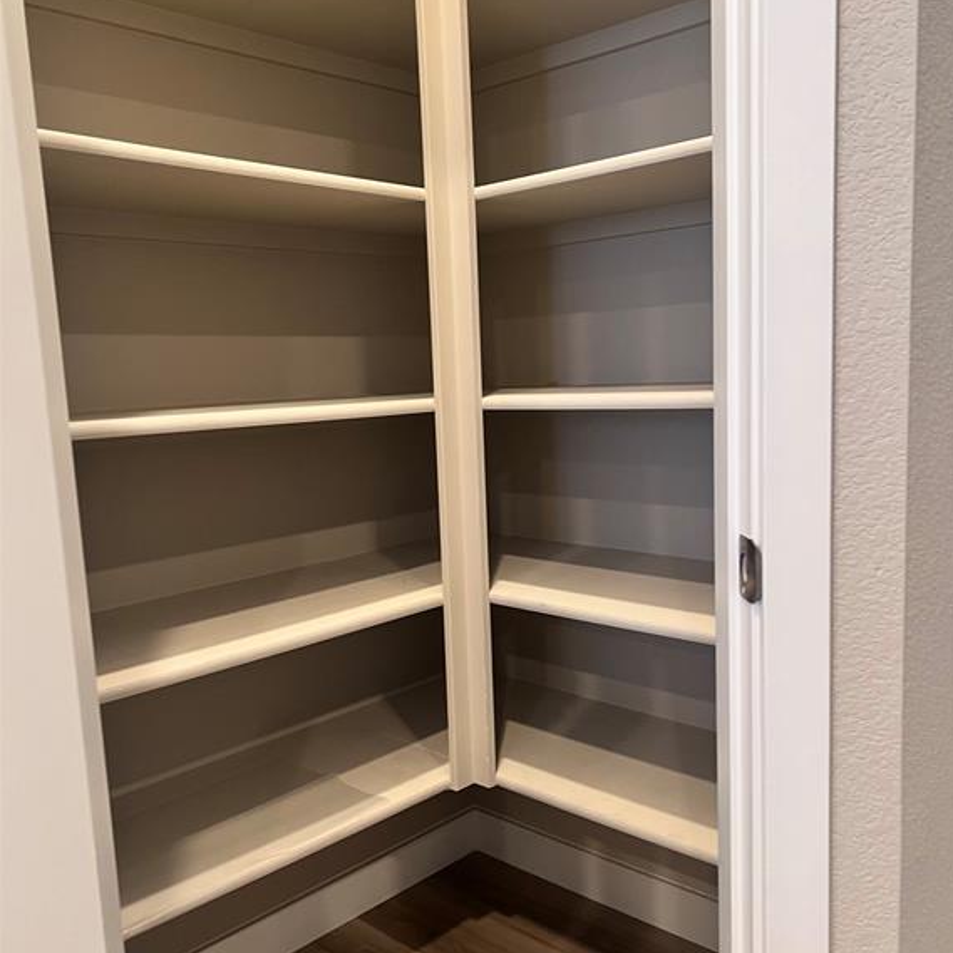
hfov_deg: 52.5
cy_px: 499
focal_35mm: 31
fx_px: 966
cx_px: 480
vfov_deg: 52.5
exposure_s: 1/60
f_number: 1.5
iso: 125
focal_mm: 5.7
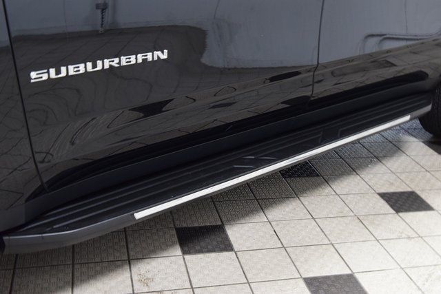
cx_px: 220
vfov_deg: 28.1
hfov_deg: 41.1
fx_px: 588
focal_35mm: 48
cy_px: 147
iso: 1600
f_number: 6.3
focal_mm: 32
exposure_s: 1/15
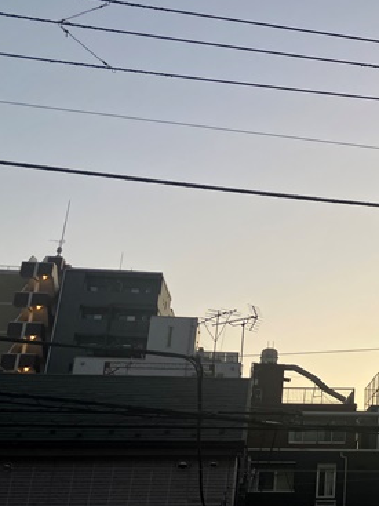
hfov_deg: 22.8
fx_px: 847
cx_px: 475
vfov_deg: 33.1
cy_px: 190
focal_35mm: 58
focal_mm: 3.99
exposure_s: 1/121
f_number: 1.8
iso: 50
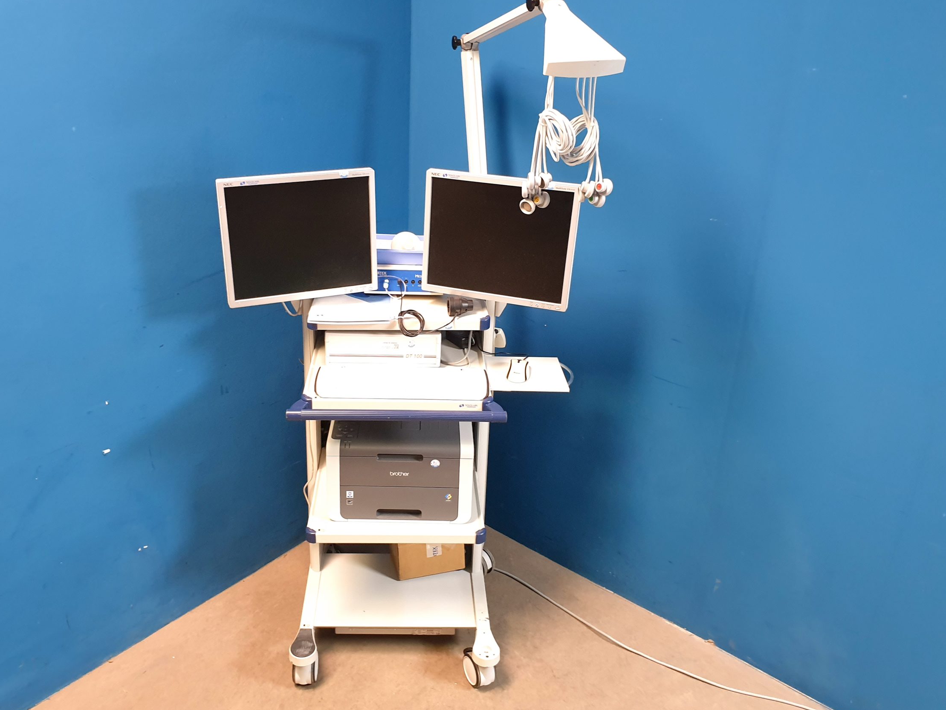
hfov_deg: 59.8
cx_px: 413
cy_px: 324
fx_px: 820
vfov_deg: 46.7
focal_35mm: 30
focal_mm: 4.3
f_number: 2.4
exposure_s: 1/24
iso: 250
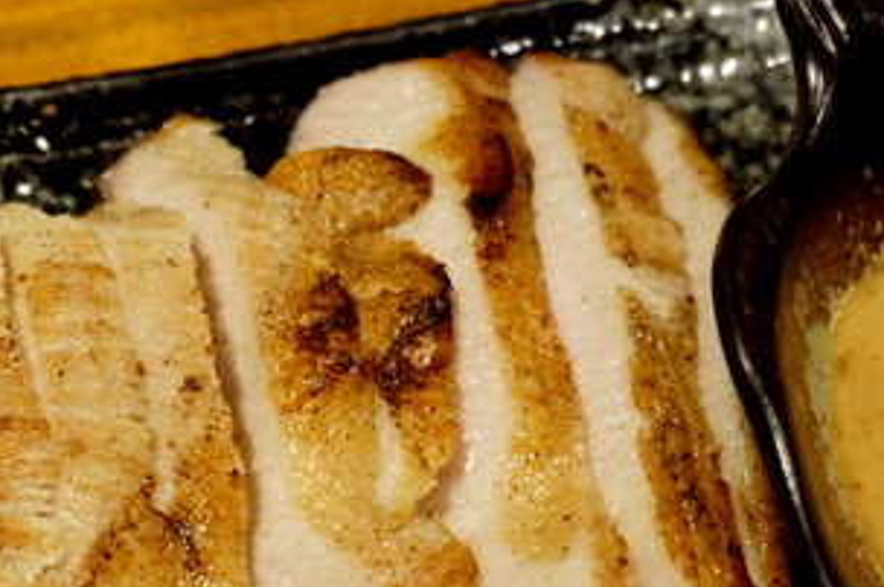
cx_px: 465
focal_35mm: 79
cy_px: 513
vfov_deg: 17.0
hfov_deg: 25.7
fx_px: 1939
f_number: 4.5
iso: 3200
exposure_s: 1/15
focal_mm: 25
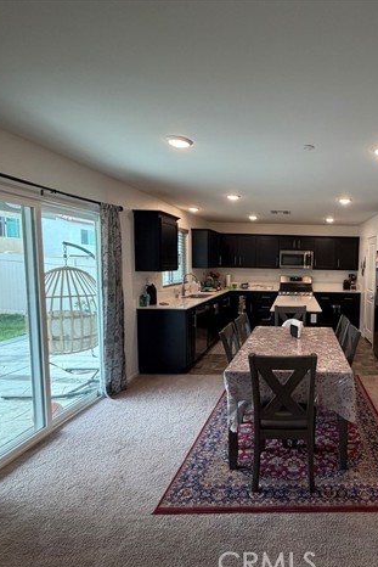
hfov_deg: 56.5
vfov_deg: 84.0
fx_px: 315
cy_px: 288
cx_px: 314
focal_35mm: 20
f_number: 2.2
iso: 200
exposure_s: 1/120
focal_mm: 2.22
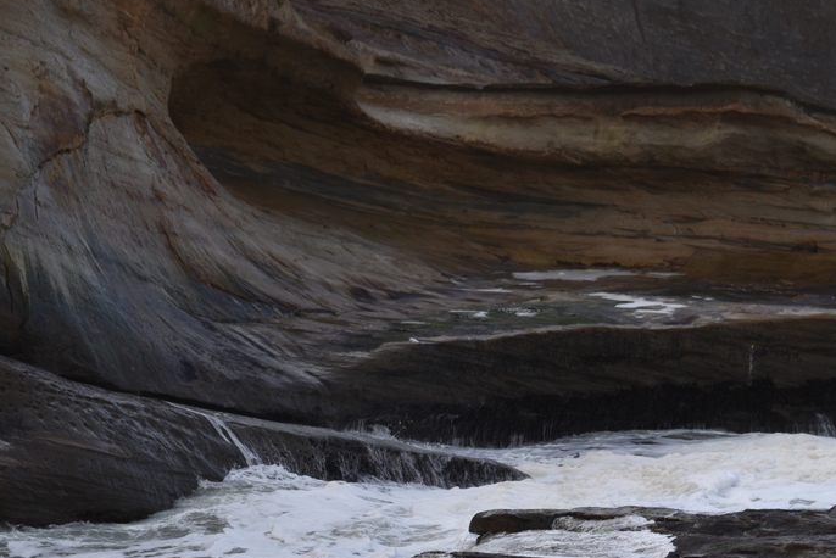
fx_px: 5854
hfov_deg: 8.2
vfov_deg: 5.5
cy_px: 473
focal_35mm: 252
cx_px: 439
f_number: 6.3
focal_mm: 135
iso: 100
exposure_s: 1/320
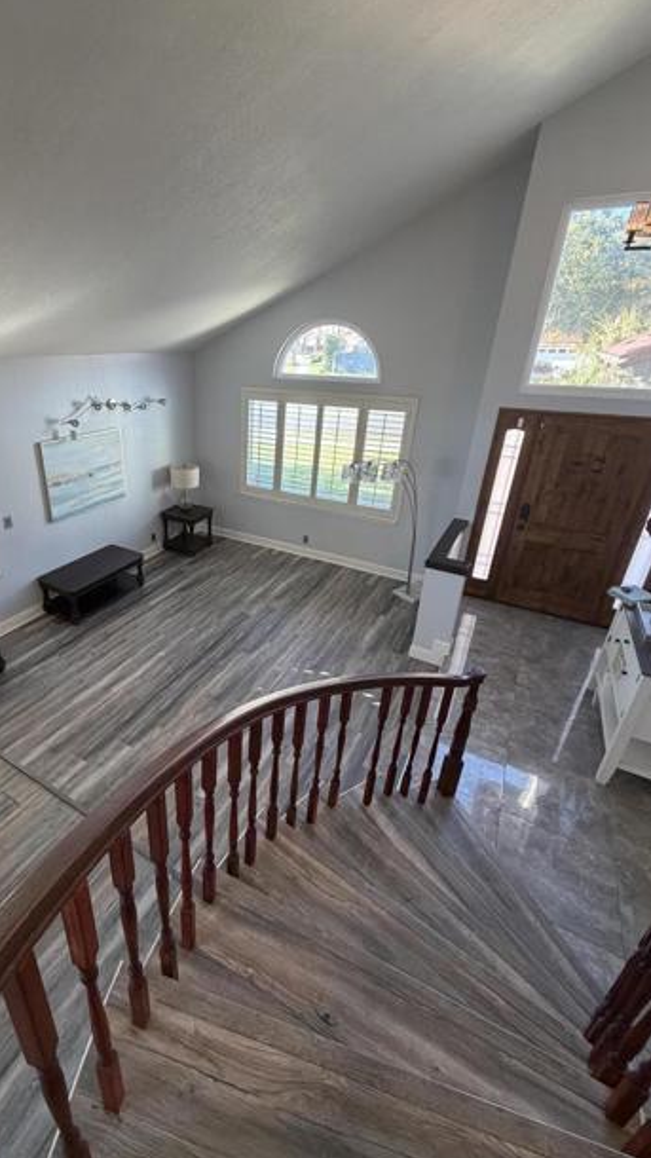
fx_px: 491
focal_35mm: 16
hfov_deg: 65.6
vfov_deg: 99.4
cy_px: 566
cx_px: 226
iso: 250
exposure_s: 1/120
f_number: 2.2
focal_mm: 2.22
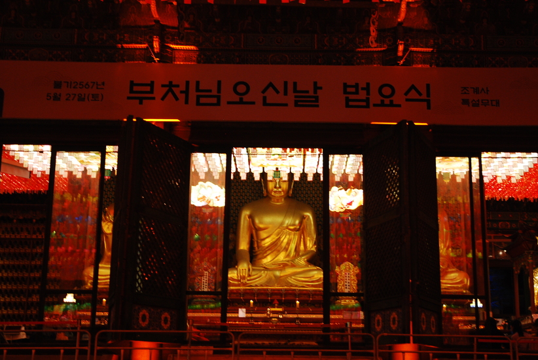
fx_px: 793
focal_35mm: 53
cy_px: 190
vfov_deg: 25.6
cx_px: 285
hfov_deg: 37.5
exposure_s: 1/8
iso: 400
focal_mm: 30
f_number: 4.5
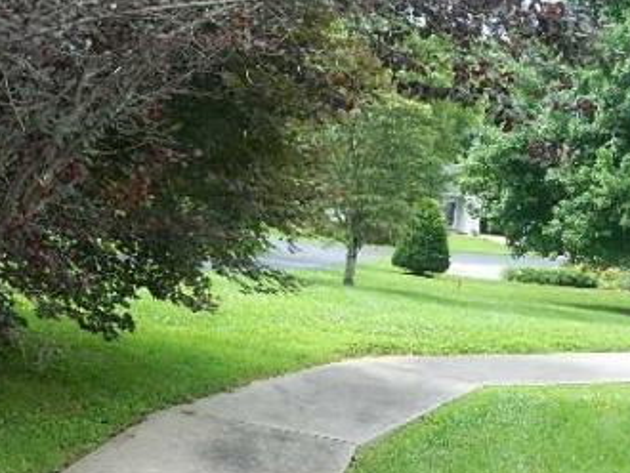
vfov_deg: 20.5
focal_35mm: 72
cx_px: 227
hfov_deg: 26.9
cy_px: 229
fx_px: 1311
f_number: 3.5
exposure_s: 1/320
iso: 200
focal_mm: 7.3
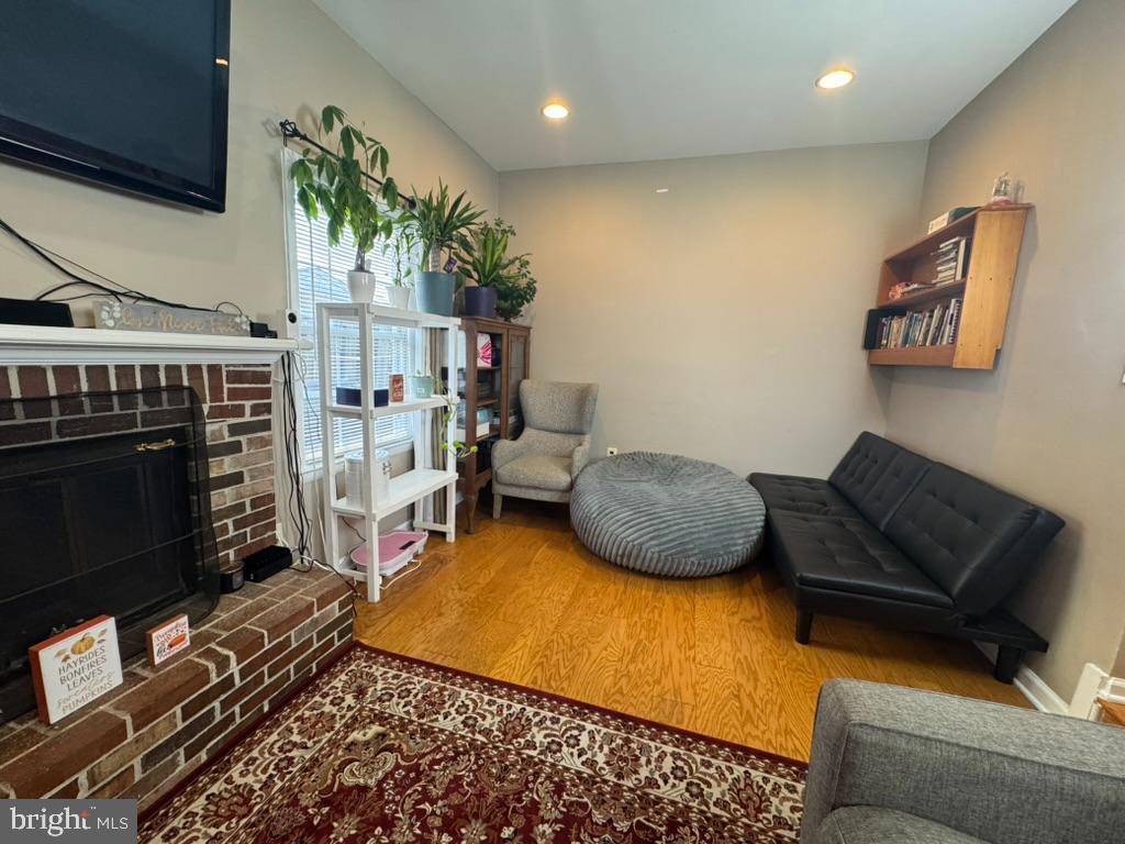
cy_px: 422
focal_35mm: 14
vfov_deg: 85.7
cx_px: 562
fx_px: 455
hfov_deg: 102.1
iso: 250
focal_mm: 2.22
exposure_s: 1/120
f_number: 2.2
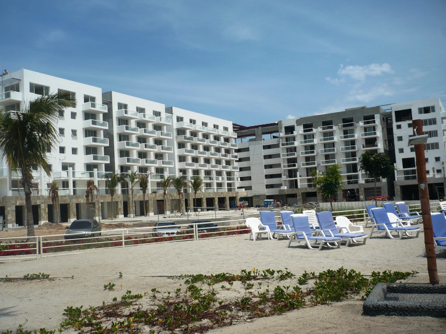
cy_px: 167
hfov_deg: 52.6
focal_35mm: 35
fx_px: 451
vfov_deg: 40.7
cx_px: 223
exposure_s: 1/640
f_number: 8
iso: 100
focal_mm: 5.8
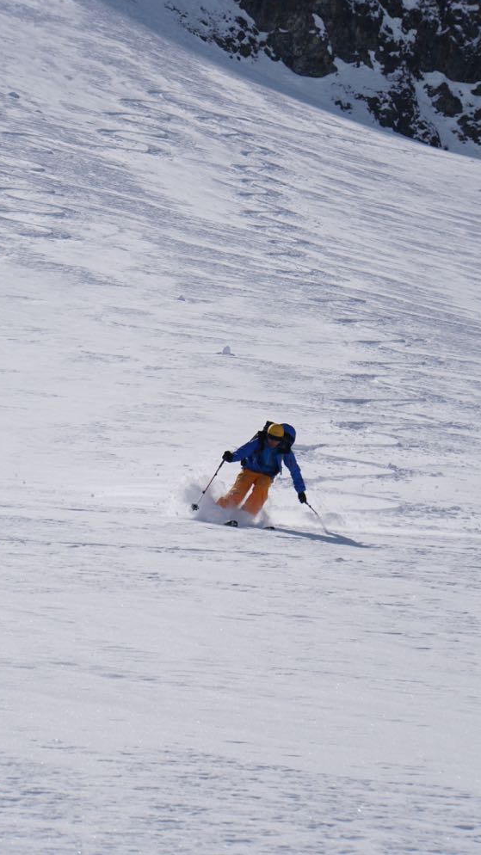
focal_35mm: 176
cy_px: 426
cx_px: 252
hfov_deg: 6.9
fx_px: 3981
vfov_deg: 12.3
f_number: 6.3
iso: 100
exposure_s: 1/2000
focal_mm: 111
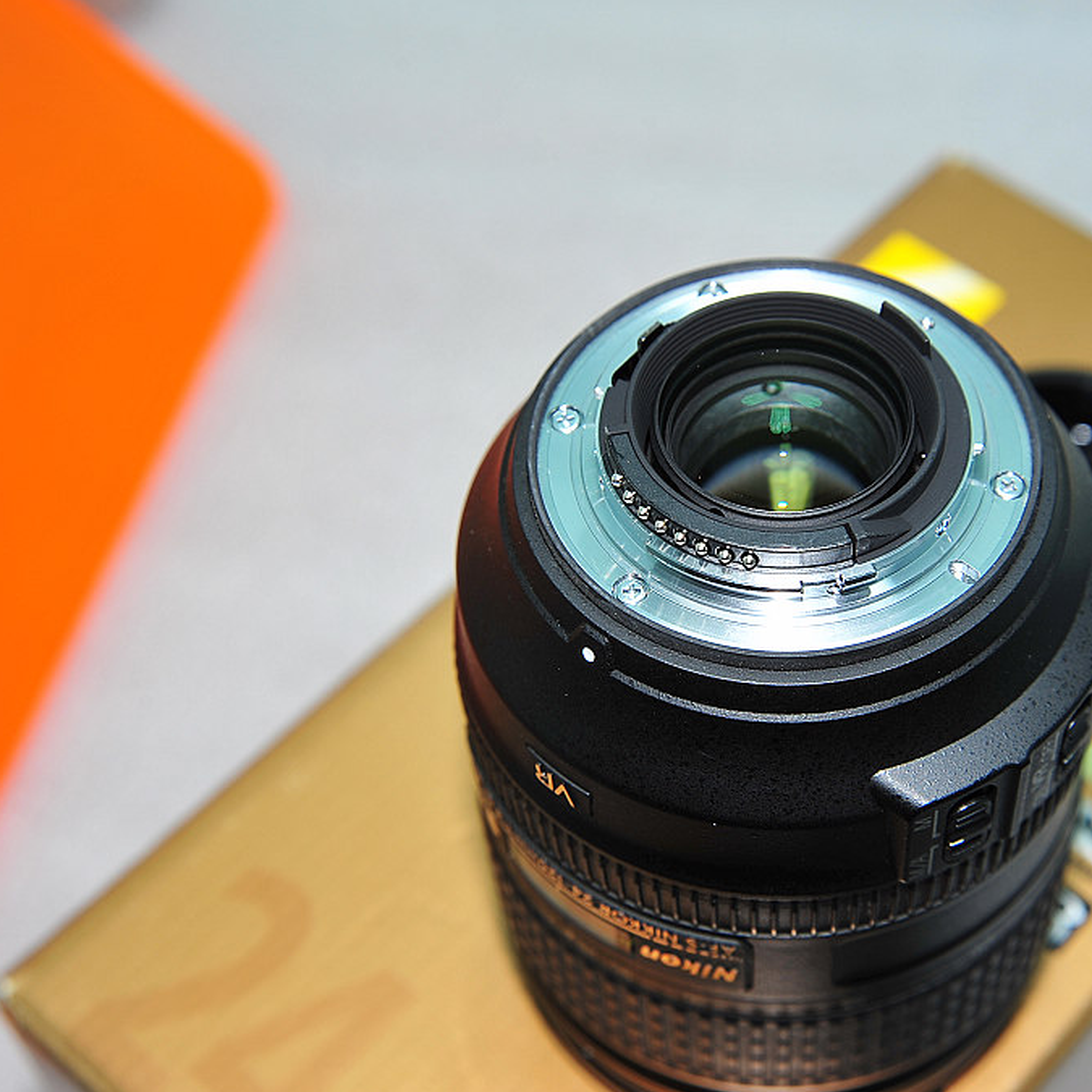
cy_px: 550
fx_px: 2391
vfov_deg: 25.7
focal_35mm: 67
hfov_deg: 25.6
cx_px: 728
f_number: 8
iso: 200
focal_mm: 52
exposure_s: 1/60
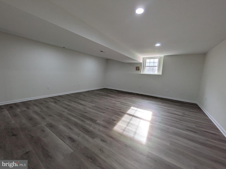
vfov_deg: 85.7
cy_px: 84
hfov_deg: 102.1
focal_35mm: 14
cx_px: 113
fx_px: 91
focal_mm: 1.83
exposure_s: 1/120
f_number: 2.2
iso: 58
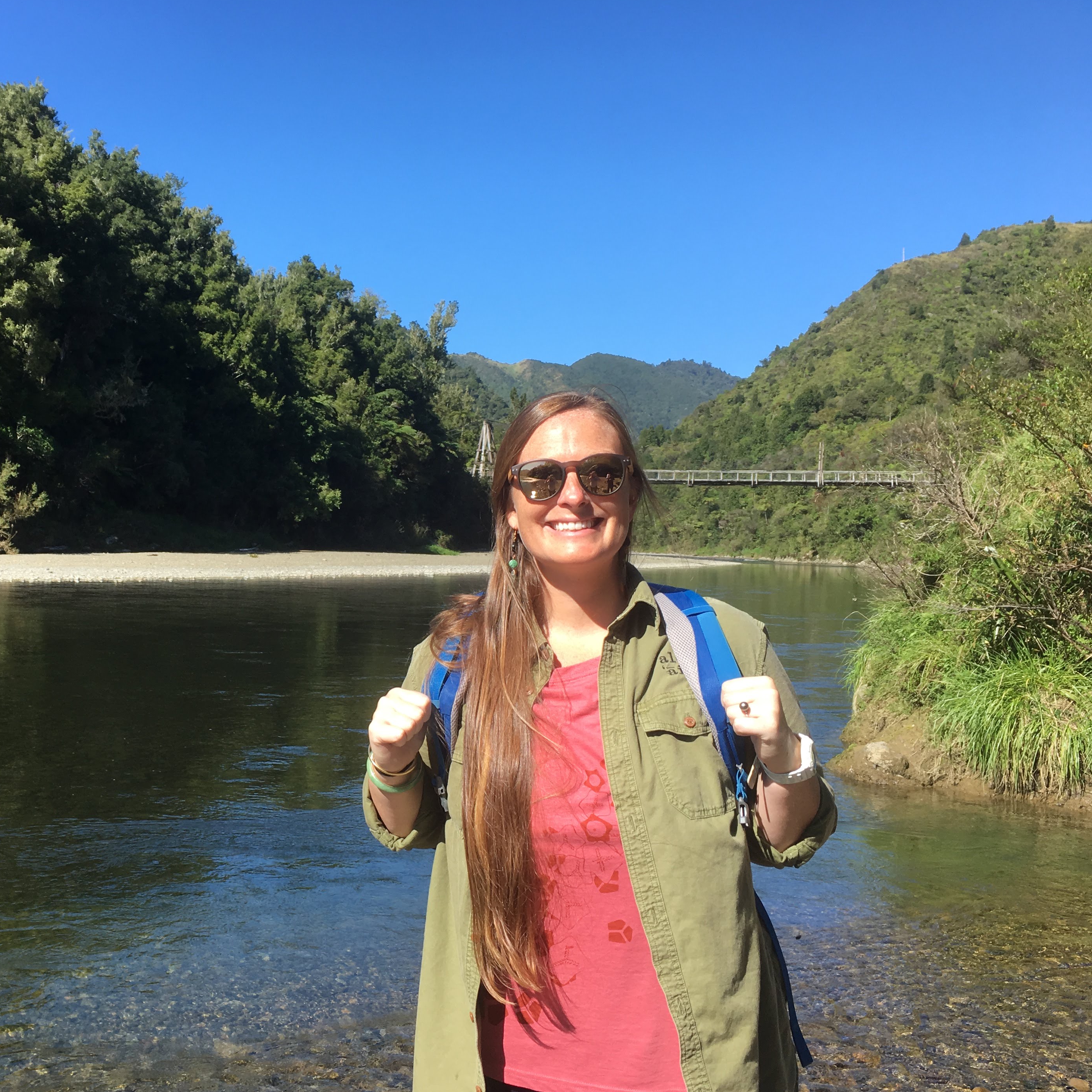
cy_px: 567
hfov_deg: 43.9
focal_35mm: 37
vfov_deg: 44.9
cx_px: 321
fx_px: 1321
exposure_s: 1/827
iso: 25
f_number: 2.2
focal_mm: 4.15
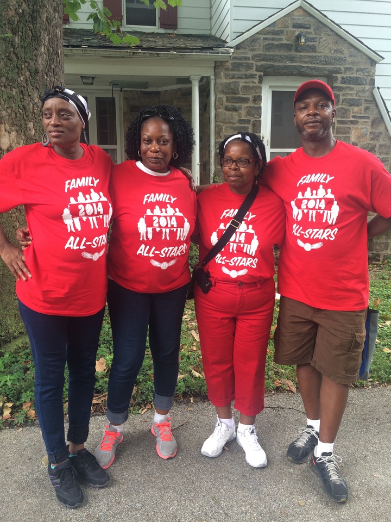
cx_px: 196
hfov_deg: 46.8
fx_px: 452
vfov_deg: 60.0
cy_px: 261
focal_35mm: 30
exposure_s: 1/63
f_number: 2.2
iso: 32
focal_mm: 4.12
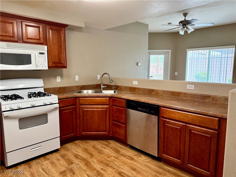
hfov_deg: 71.6
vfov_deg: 56.8
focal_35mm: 24
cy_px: 88
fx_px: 164
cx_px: 118
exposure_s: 1/120
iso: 320
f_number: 1.78
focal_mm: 6.76
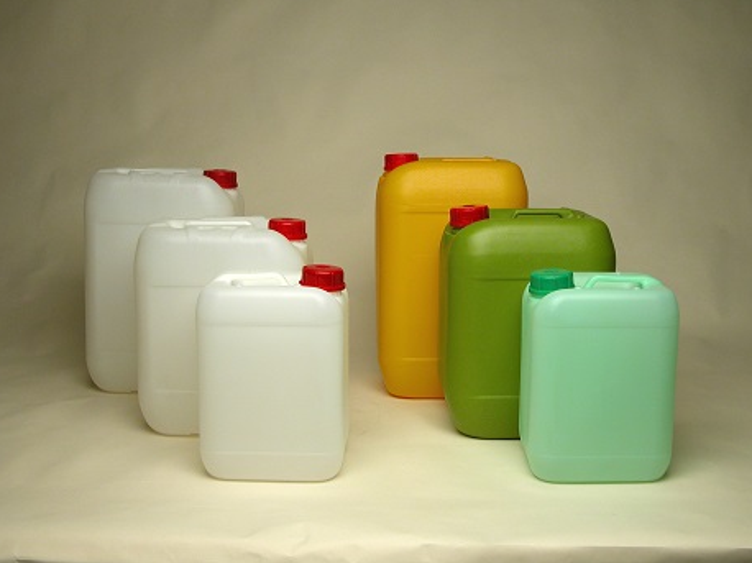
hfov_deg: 40.4
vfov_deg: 30.8
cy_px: 251
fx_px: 1020
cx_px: 389
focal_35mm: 47
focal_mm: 10.7
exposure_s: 1/30.3
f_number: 2.9
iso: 100
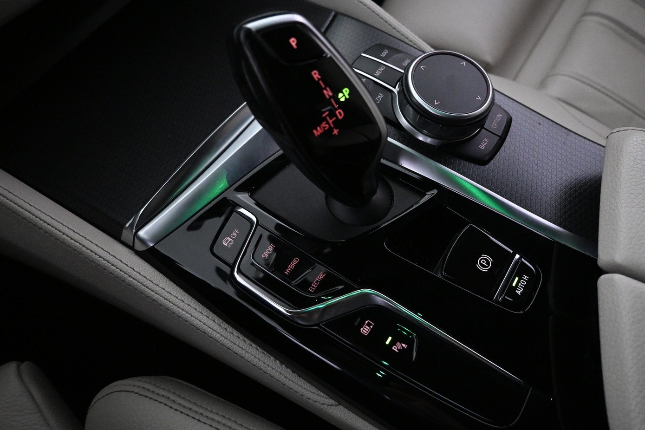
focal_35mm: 28
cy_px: 220
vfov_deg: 46.4
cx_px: 365
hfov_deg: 65.2
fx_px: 502
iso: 4000
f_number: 3.5
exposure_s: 1/125
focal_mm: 16
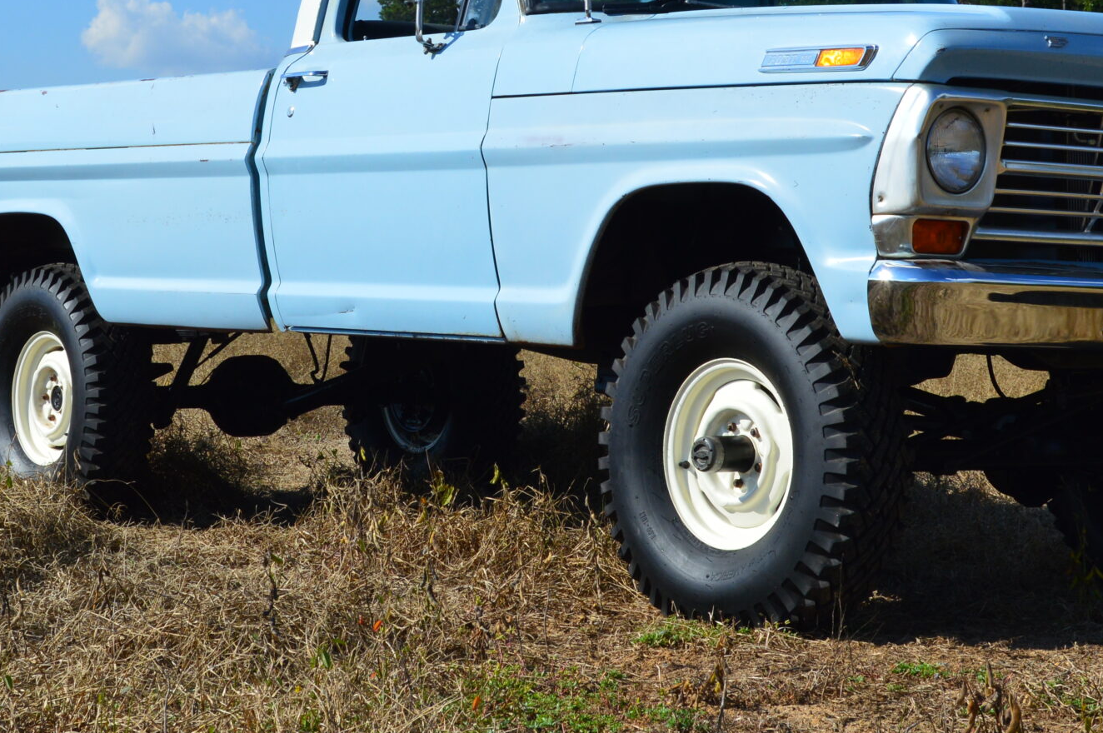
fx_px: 2663
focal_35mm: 87
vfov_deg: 15.6
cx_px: 487
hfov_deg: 23.4
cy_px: 179
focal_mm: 30
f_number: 11
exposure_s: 1/500
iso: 280
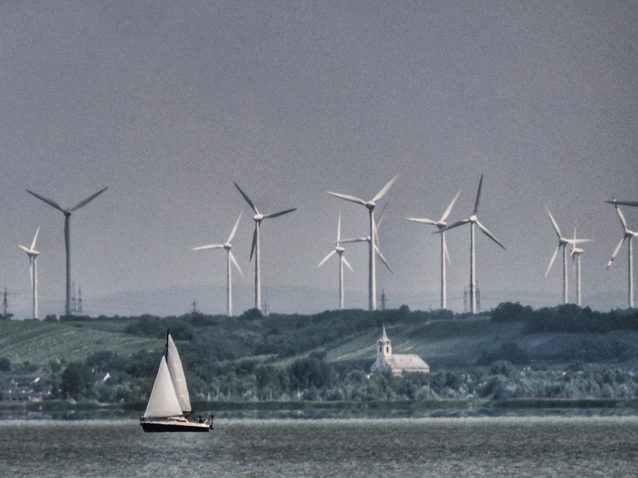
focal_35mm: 1105
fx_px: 20365
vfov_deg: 1.3
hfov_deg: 1.8
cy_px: 332
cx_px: 171
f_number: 5.6
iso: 100
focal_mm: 125.4
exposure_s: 1/800
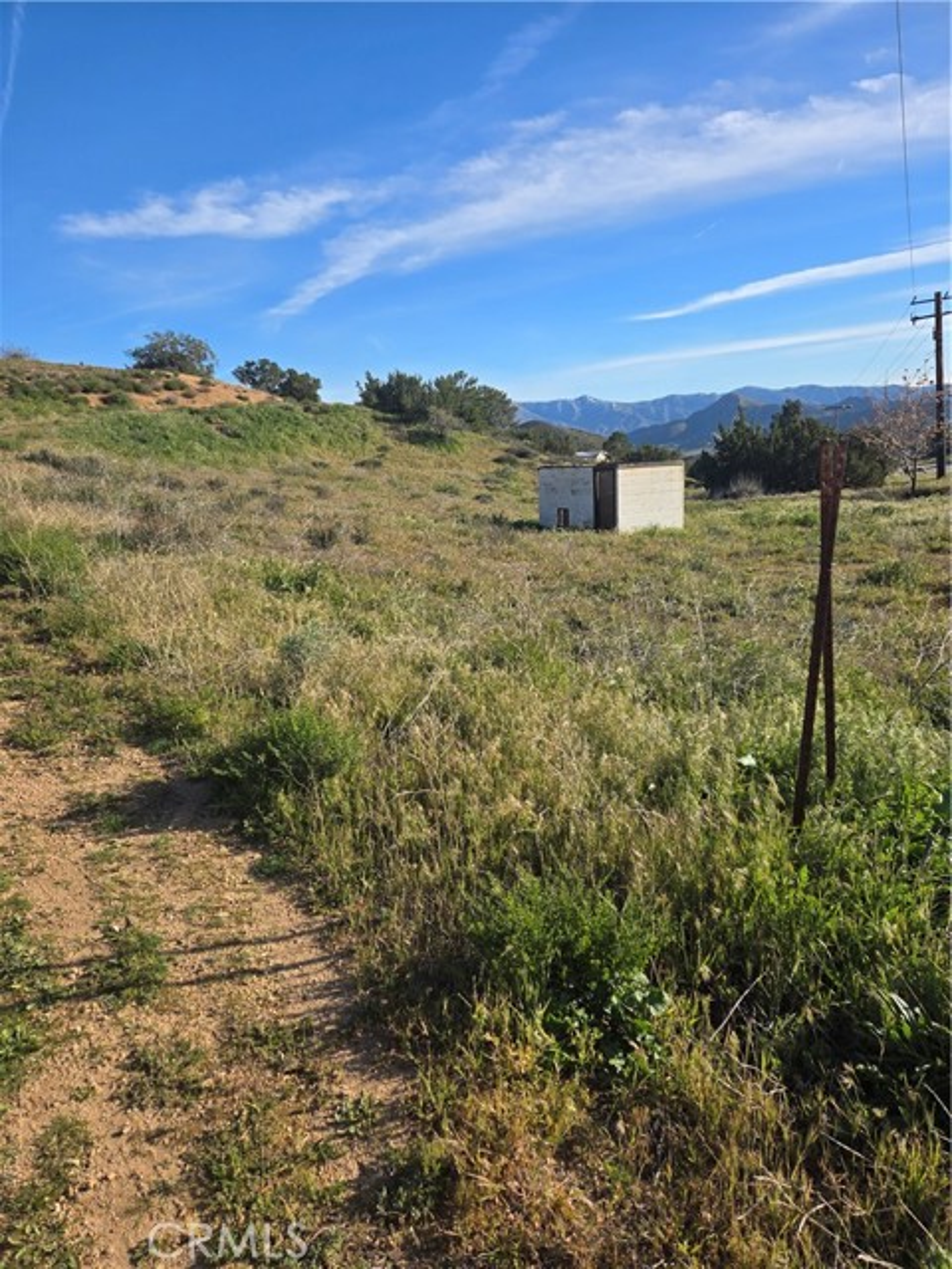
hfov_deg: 58.9
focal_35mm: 23
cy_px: 634
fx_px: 843
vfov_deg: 73.9
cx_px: 476
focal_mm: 5.4
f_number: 1.8
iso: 25
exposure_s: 1/1402
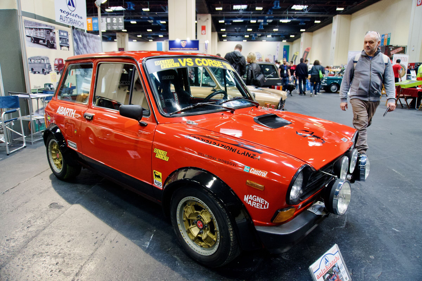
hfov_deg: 73.7
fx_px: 281
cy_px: 140
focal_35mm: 24
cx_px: 211
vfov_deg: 53.1
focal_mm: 16
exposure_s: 1/160
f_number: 4
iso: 1600
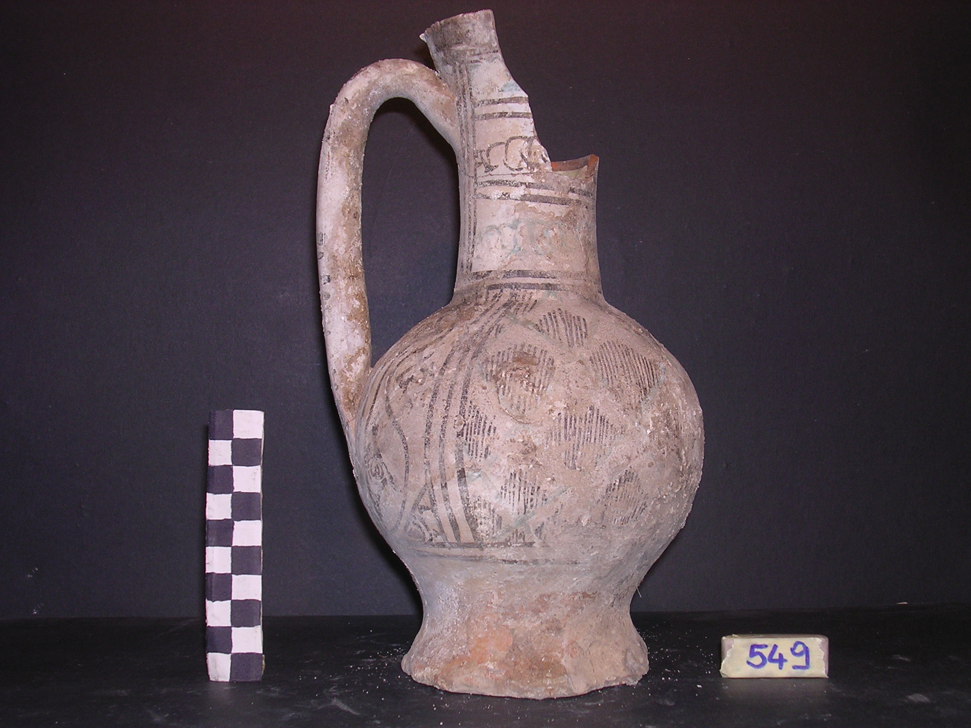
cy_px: 364
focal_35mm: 49
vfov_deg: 29.7
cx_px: 486
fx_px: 1374
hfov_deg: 38.9
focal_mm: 7.5
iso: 100
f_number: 3.1
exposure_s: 1/60.1
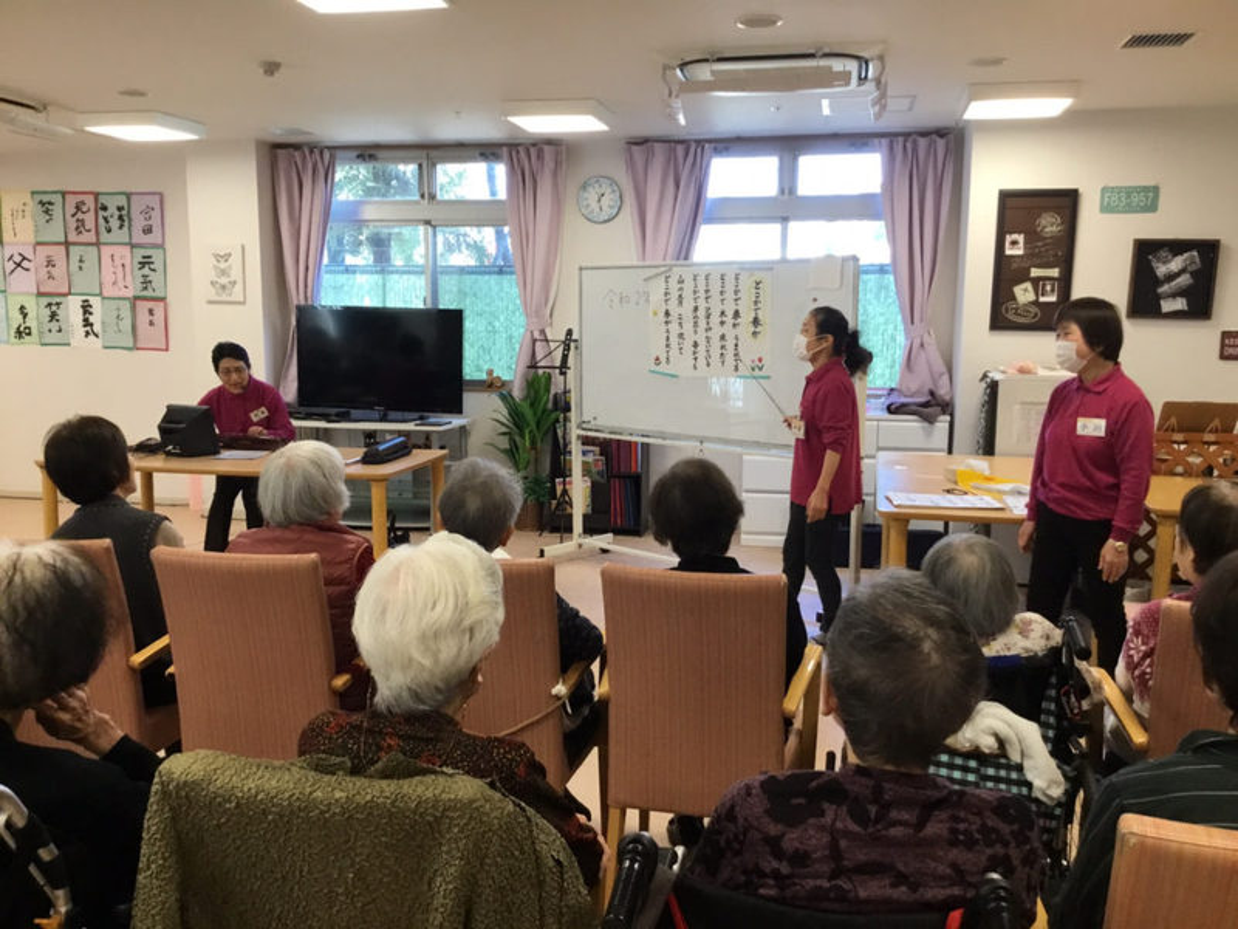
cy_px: 464
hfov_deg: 58.4
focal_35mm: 31
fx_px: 1109
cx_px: 619
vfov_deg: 45.4
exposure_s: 1/30
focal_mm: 3.3
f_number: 2.4
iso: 40
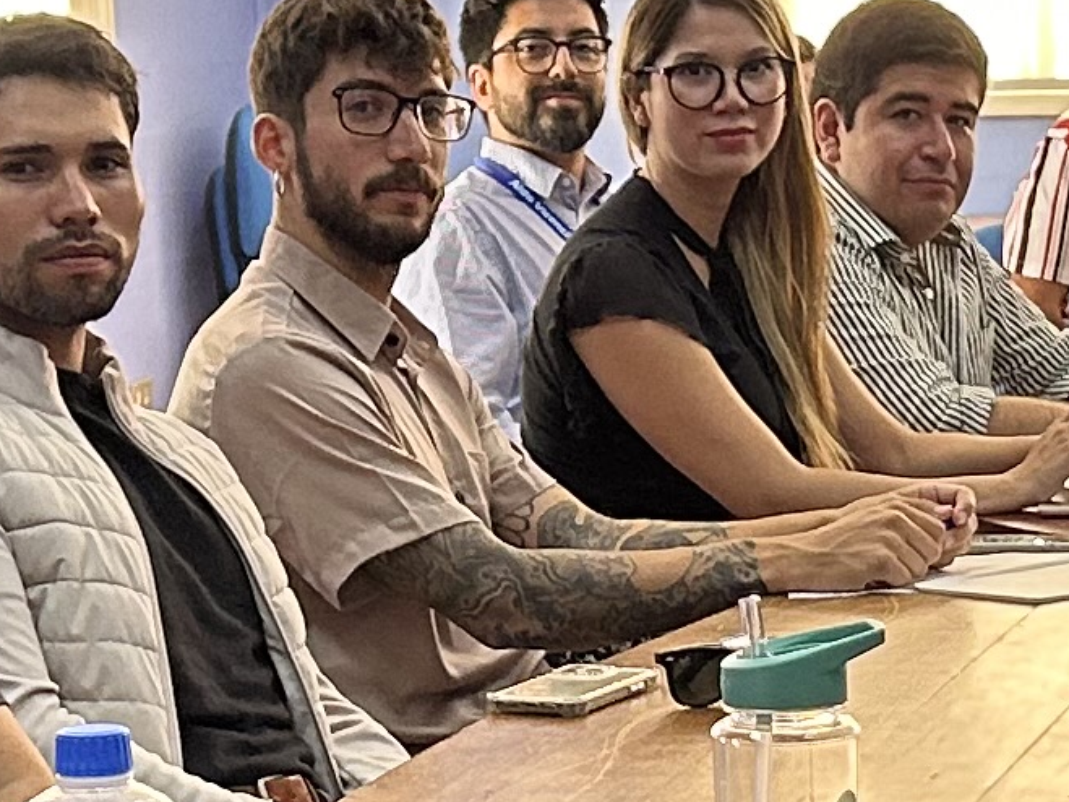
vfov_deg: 9.3
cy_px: 750
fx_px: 4909
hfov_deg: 12.4
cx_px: 678
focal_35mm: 159
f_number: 1.5
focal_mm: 5.7
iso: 125
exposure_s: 1/121
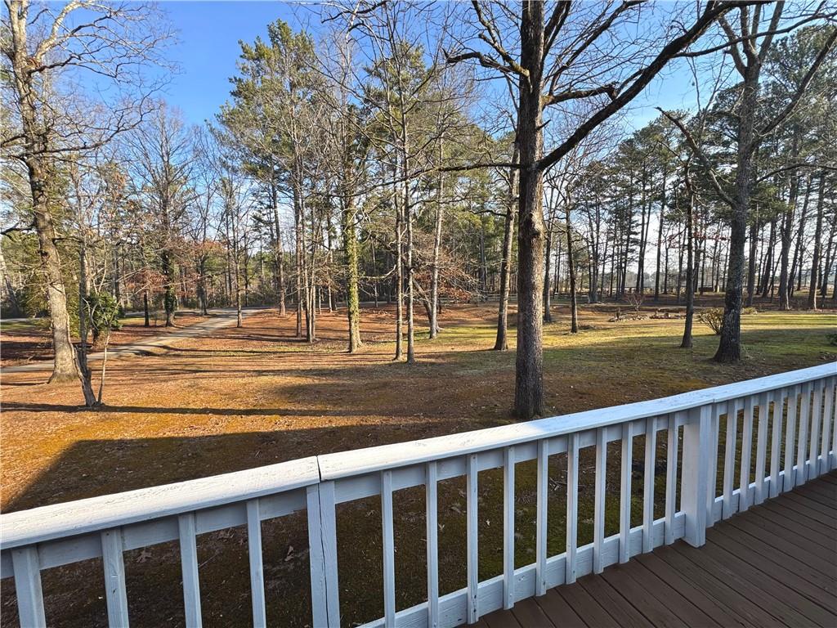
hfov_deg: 102.1
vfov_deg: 85.7
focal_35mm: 14
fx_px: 339
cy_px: 314
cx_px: 418
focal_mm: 2.22
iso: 40
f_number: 2.2
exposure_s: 1/354
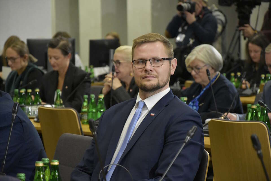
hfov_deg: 13.0
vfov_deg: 8.7
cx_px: 136
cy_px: 90
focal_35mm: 158
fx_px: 1186
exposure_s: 1/250
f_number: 5.6
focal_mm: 105
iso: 5000
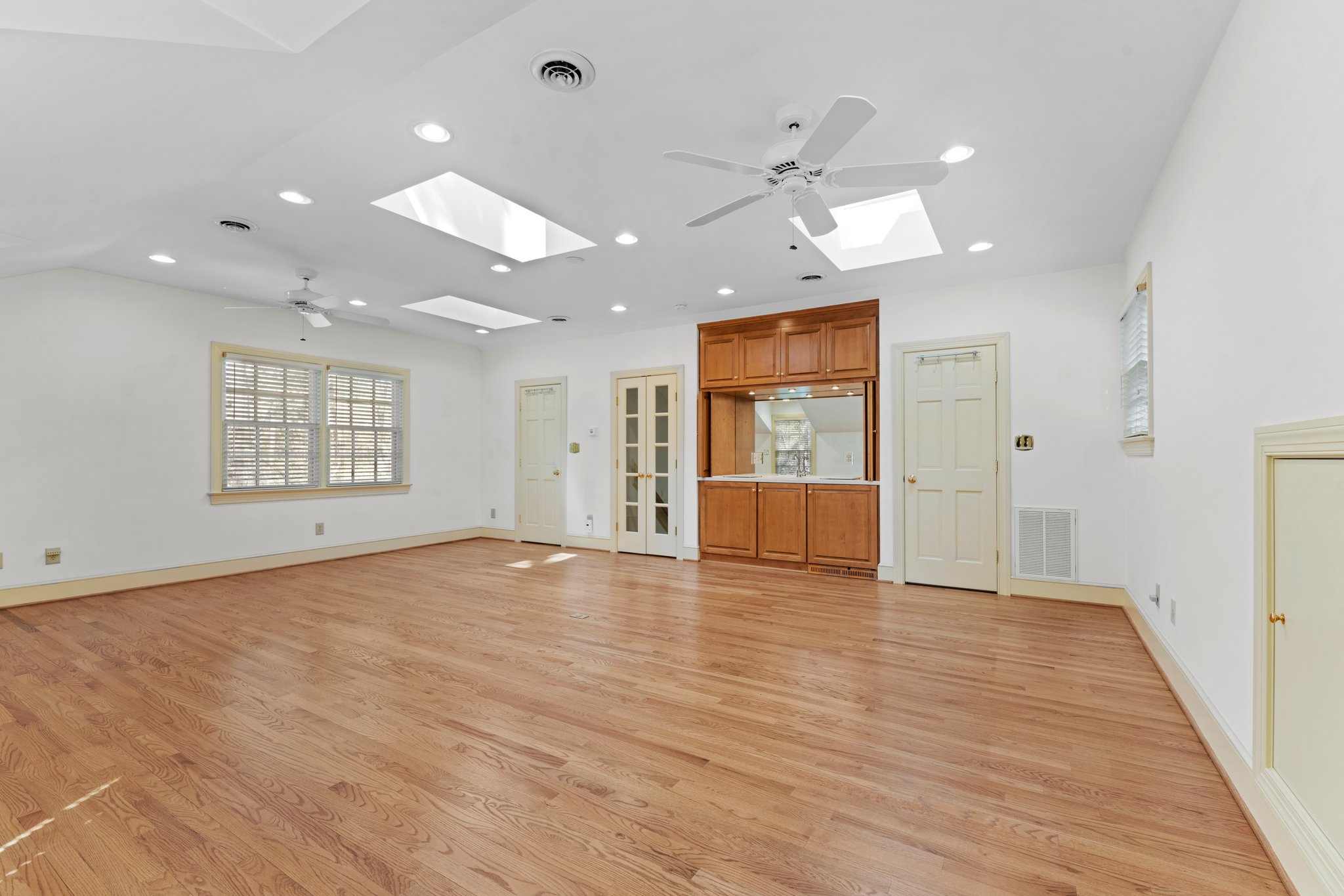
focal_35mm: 15
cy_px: 448
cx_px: 672
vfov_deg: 77.3
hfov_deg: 100.4
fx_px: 560
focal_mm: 15
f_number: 7.1
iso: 400
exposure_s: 1/5
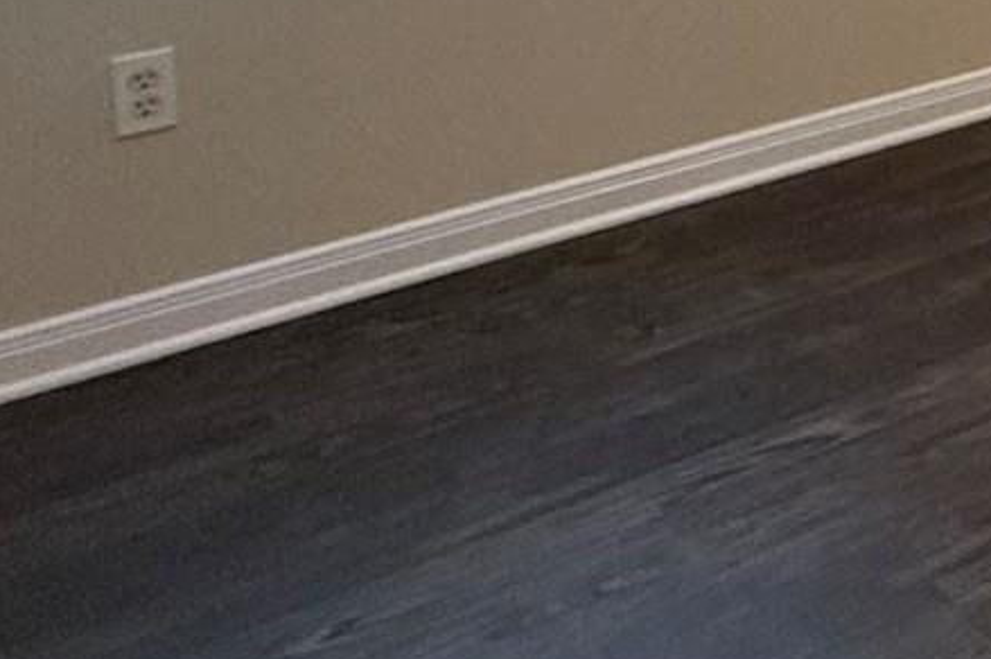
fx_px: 1870
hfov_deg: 22.3
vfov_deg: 17.3
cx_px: 1621
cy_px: -429
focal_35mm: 68
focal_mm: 2.22
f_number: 2.2
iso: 640
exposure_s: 1/120
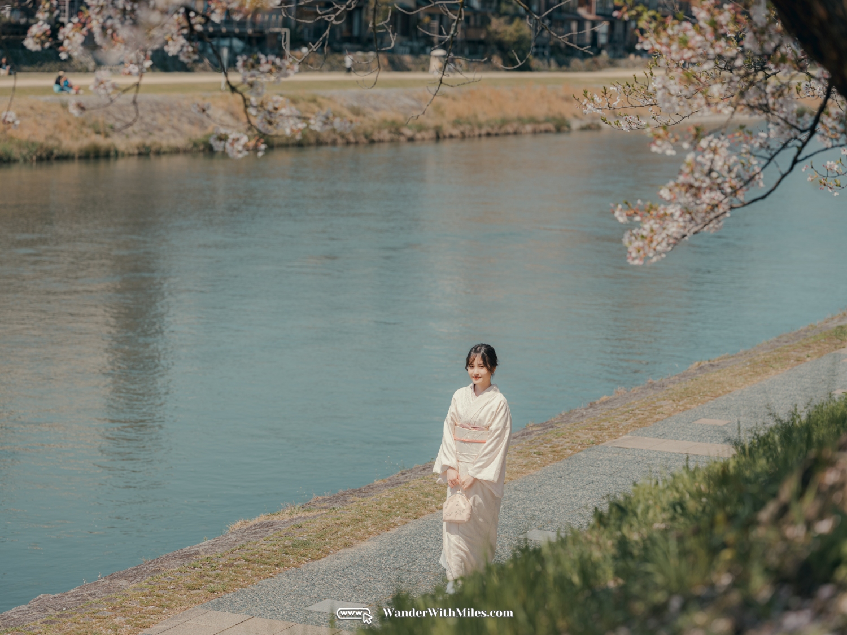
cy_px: 318
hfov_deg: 22.5
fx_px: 2129
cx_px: 424
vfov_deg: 17.0
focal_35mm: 87
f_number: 3.6
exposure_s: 1/900
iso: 200
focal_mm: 110
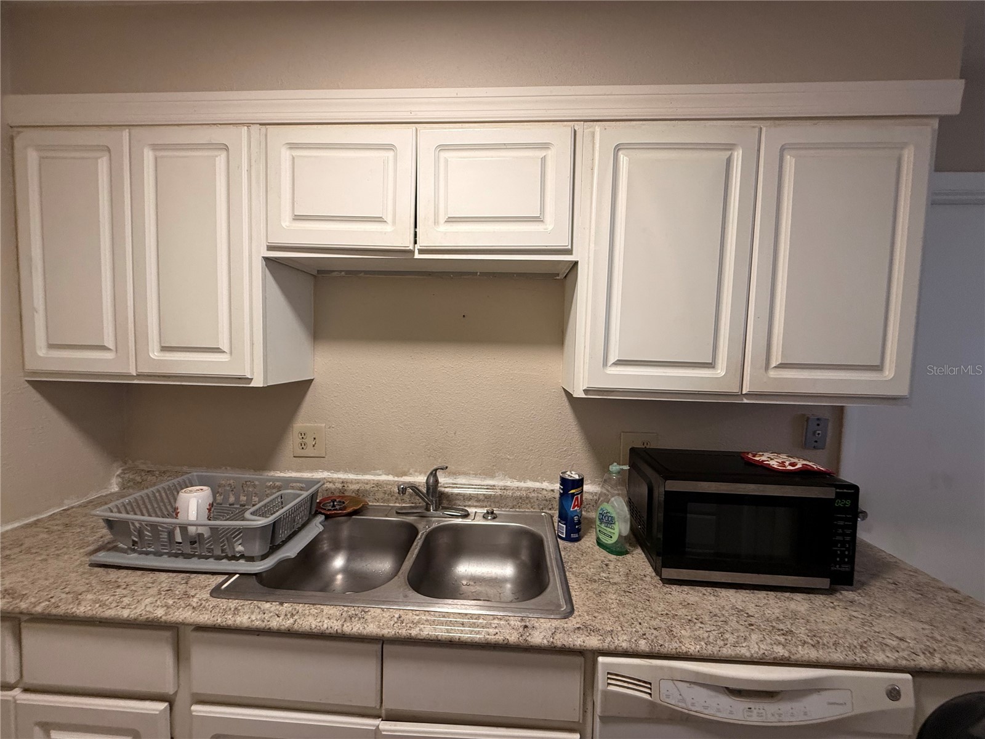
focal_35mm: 14
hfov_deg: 102.1
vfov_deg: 85.7
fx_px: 398
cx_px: 492
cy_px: 370
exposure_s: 1/60
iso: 160
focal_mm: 2.22
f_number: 2.2
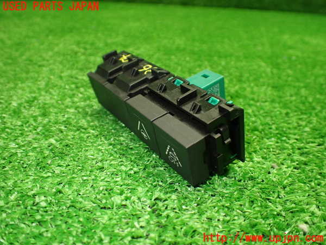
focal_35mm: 30
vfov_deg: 46.8
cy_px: 122
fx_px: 283
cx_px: 163
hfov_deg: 60.0
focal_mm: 5.4
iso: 640
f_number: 2.3
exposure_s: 1/125
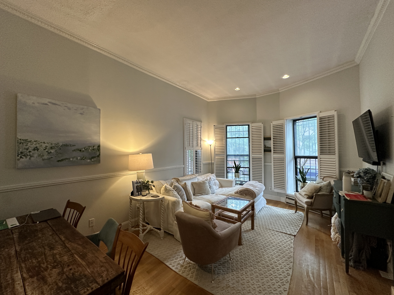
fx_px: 159
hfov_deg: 102.1
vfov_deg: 85.7
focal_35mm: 14
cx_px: 197
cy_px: 148
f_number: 2.2
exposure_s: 1/120
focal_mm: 2.22
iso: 250
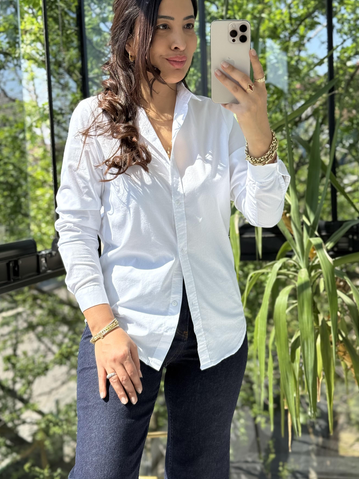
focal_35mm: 55
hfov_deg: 26.5
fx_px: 761
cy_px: 215
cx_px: 194
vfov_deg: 34.9
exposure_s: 1/962
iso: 80
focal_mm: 6.76
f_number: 1.78
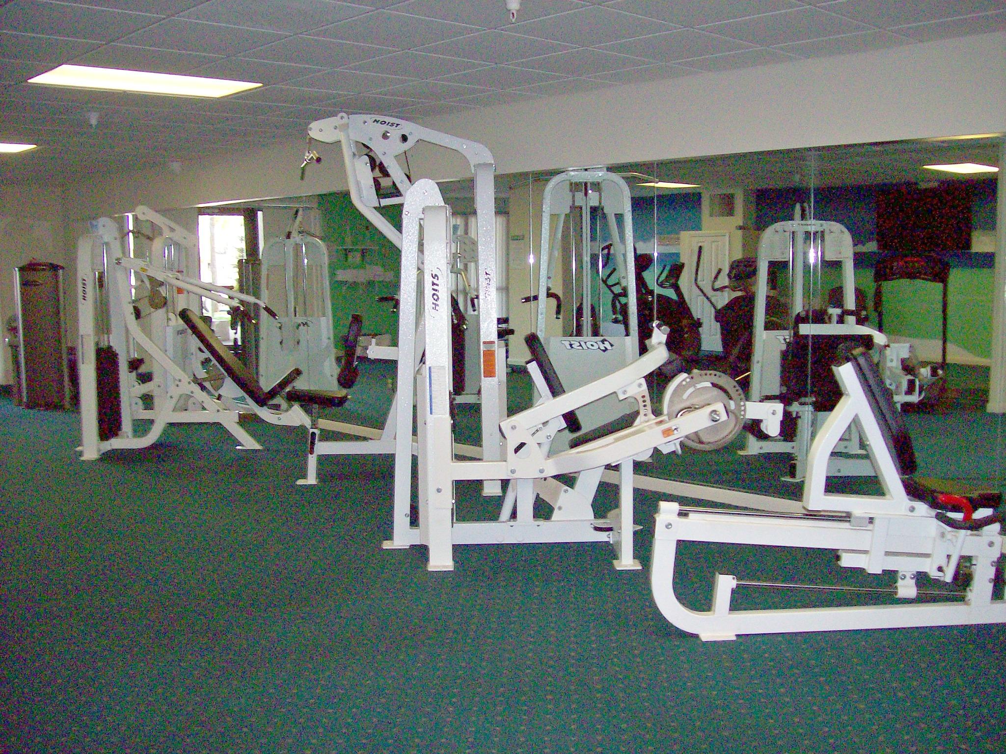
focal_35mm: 36
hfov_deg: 51.4
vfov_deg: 39.6
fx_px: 1046
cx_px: 503
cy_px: 377
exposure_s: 1/64
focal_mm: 6
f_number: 2.7
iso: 140
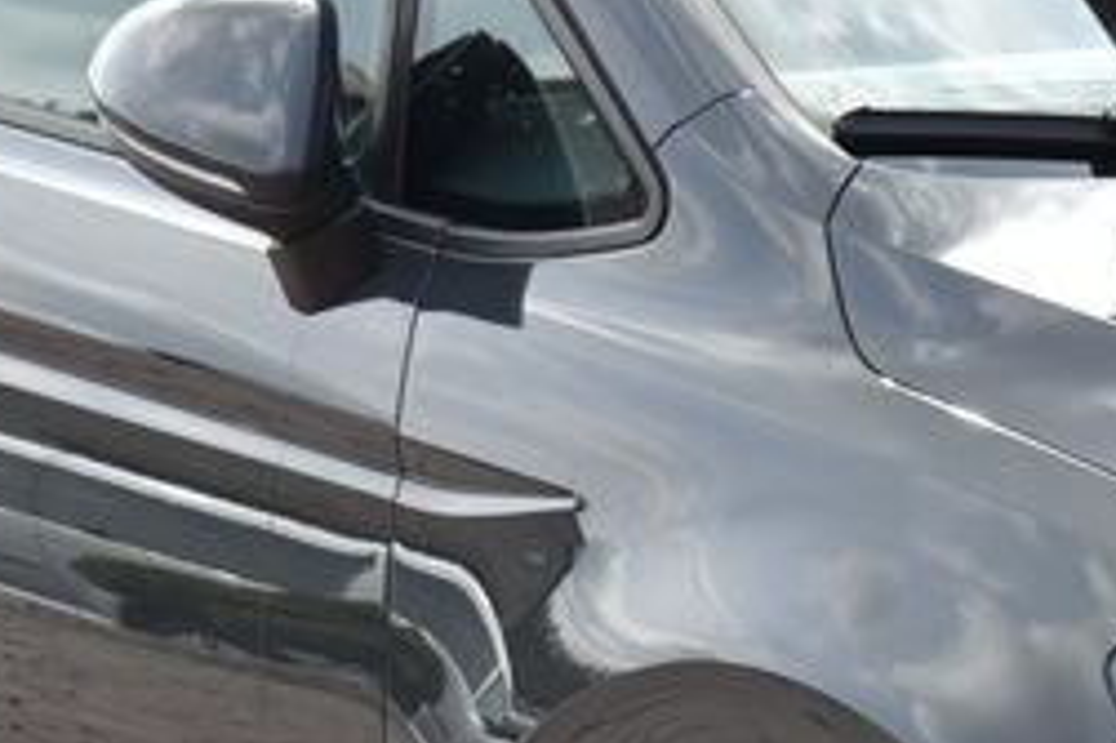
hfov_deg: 8.6
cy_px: 645
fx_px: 7342
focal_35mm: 237
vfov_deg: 5.8
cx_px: 1143
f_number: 8
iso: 500
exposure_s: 1/250
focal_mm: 58
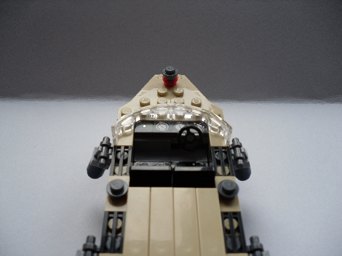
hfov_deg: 52.6
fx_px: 346
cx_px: 171
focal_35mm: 35
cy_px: 128
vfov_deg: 40.7
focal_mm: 6.3
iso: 100
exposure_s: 1/86
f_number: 3
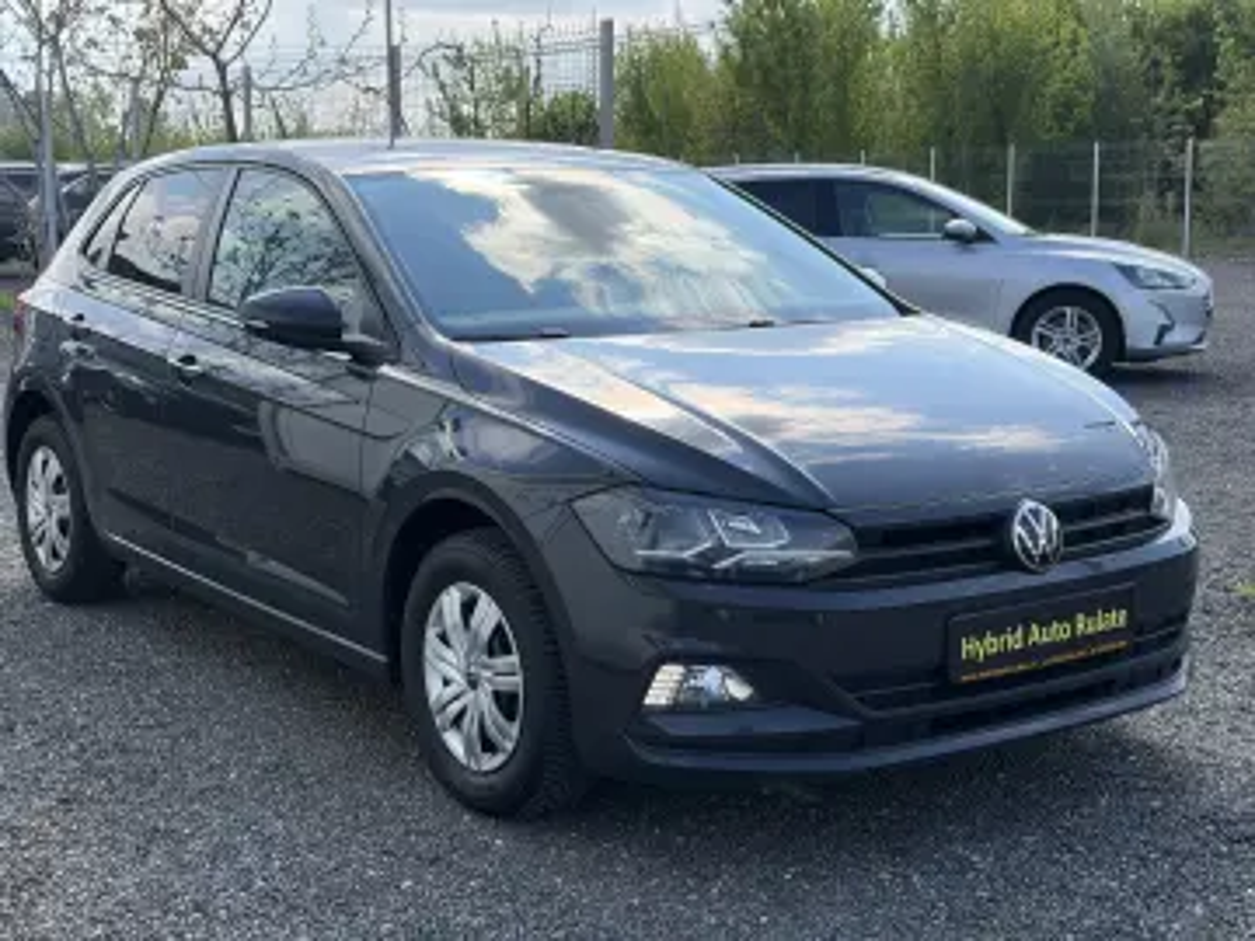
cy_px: 470
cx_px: 628
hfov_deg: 36.8
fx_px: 1885
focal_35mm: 52
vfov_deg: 28.0
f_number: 1.6
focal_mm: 5.96
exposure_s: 1/1754
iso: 40
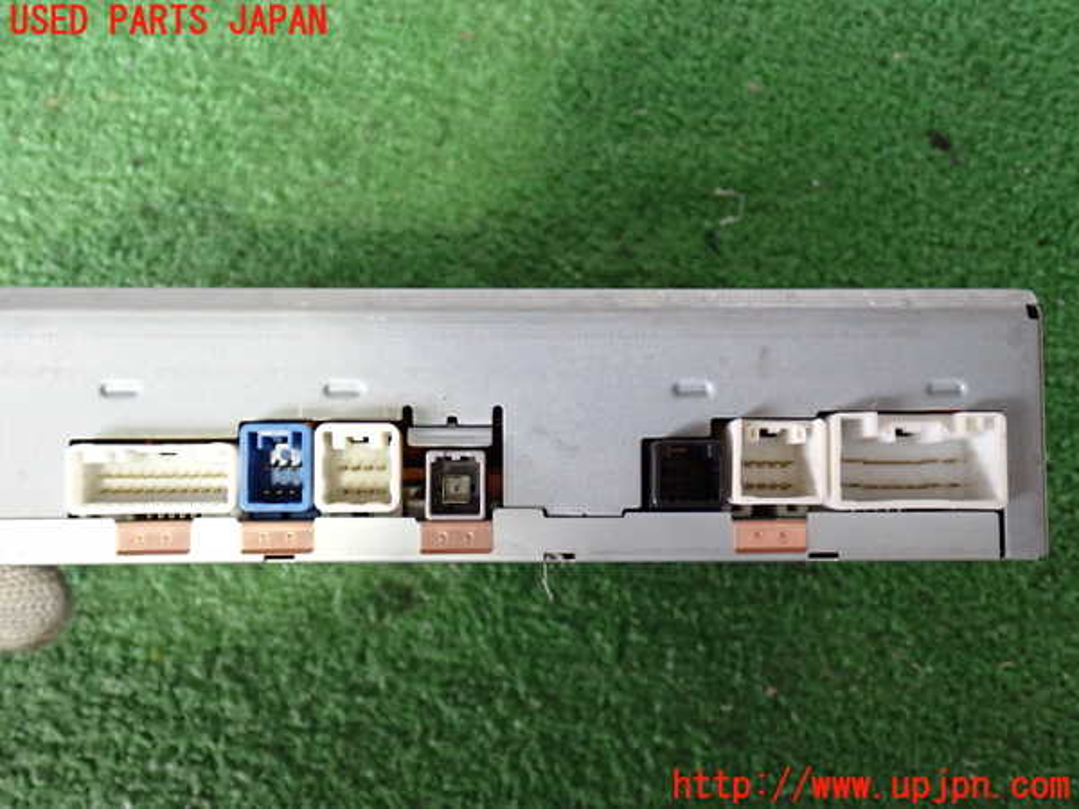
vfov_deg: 35.1
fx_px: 1278
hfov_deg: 45.8
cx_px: 540
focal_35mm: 41
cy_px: 404
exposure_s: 1/40
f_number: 2.8
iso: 640
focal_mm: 7.31
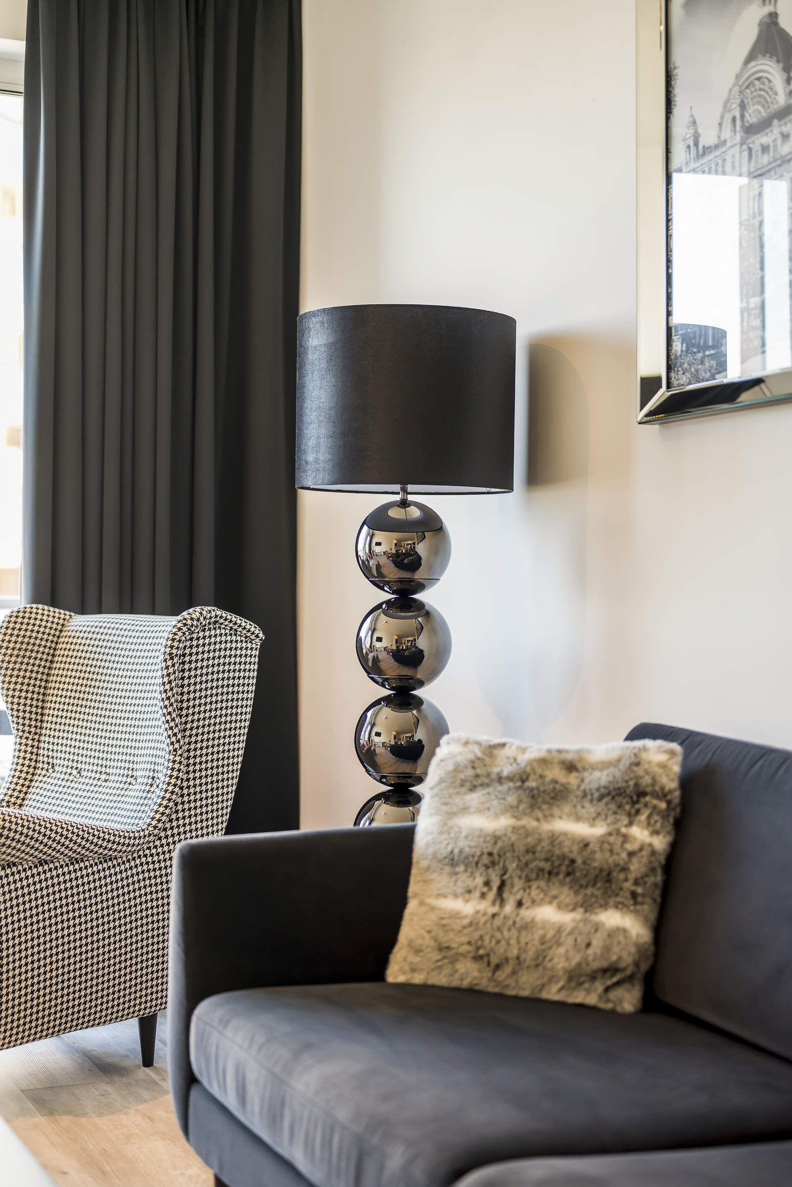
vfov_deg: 39.6
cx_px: 396
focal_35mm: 50
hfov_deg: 27.0
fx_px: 1648
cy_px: 594
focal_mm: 50
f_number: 1.8
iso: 320
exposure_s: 1/160
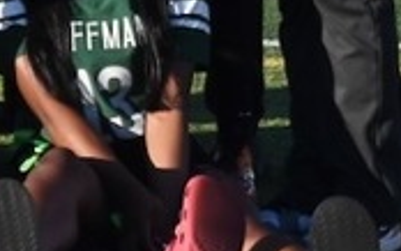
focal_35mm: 455
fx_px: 4976
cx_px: -482
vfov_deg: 2.9
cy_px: -266
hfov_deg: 4.5
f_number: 22
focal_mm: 76
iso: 1800
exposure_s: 1/500
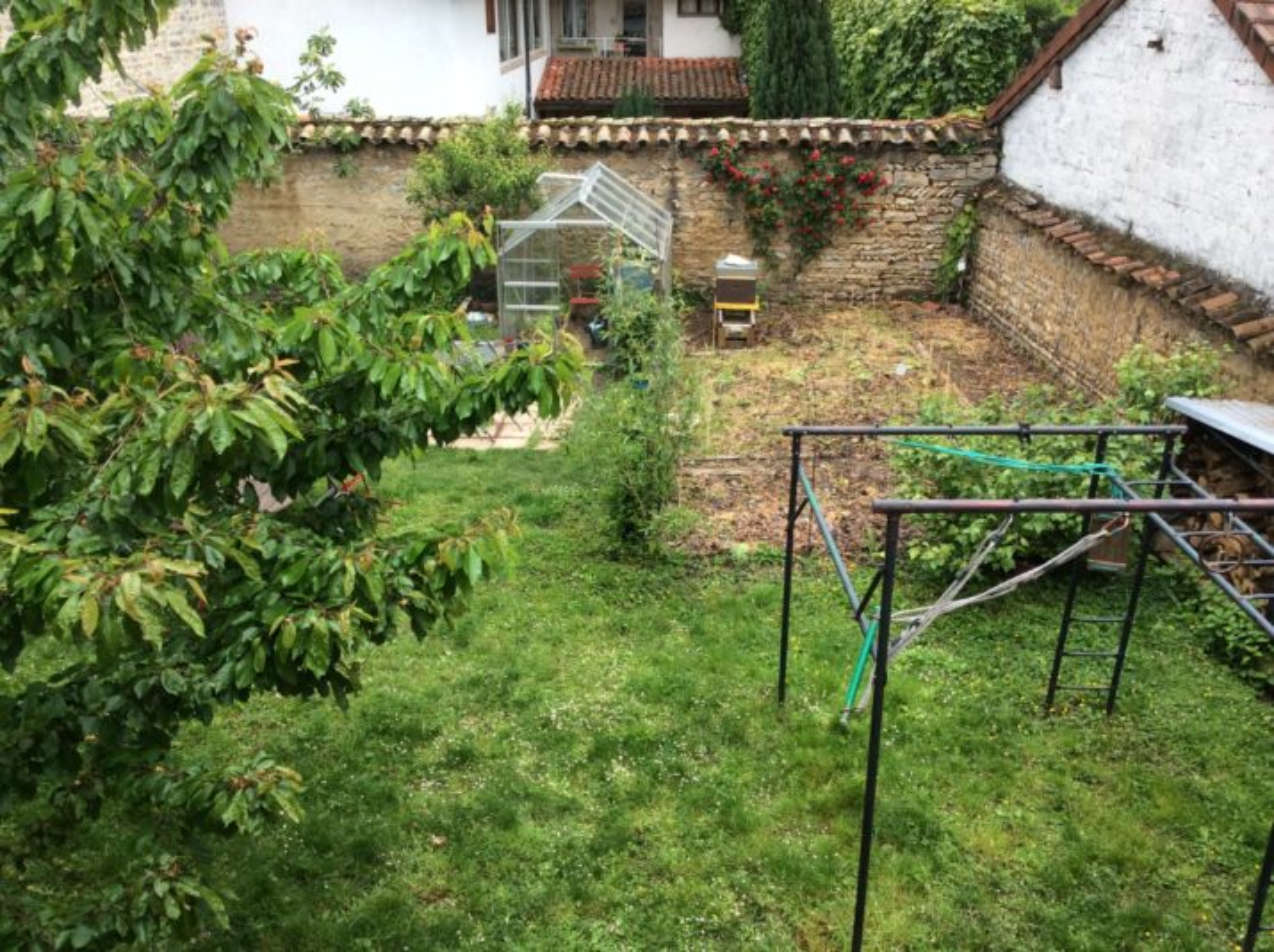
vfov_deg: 44.1
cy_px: 476
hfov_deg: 56.9
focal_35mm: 32
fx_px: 1176
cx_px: 637
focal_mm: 3.3
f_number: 2.4
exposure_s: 1/186
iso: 32
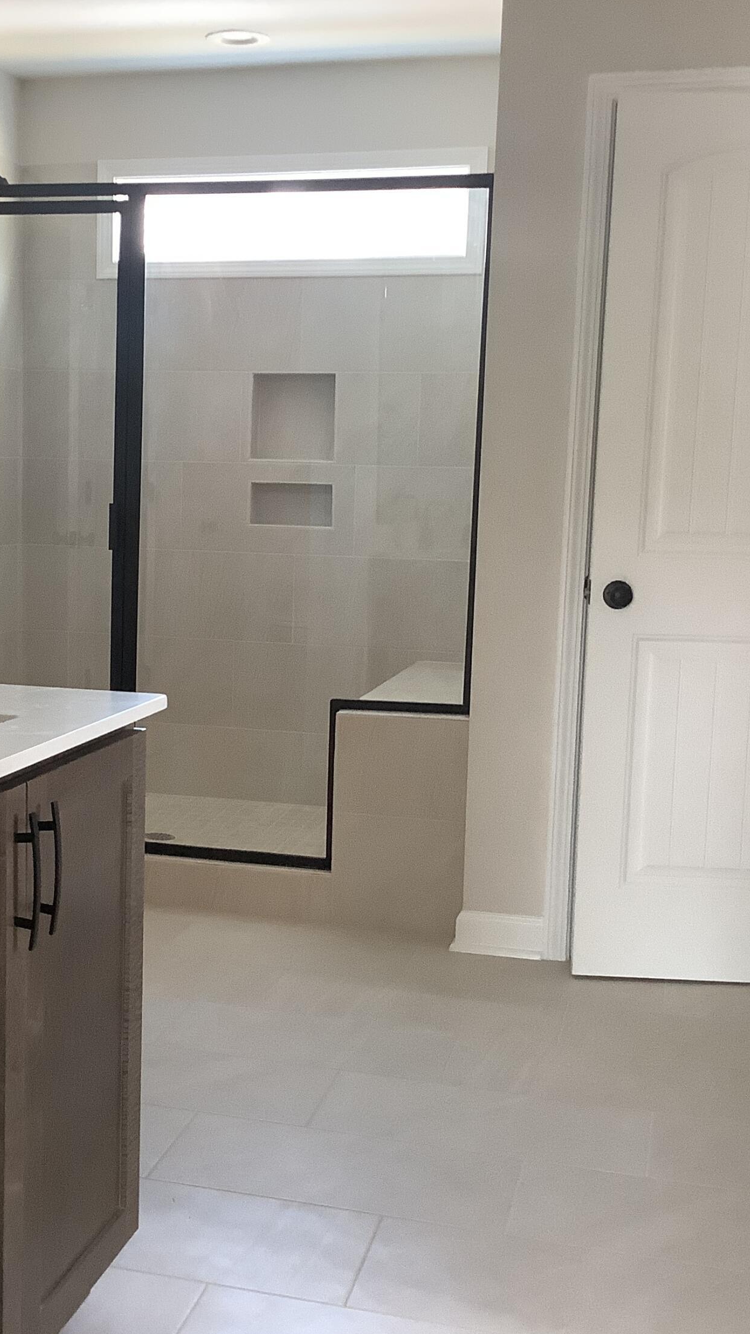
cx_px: 225
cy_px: 676
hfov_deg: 25.8
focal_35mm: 46
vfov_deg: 44.6
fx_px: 1627
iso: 250
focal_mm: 3.3
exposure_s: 1/60
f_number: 2.4
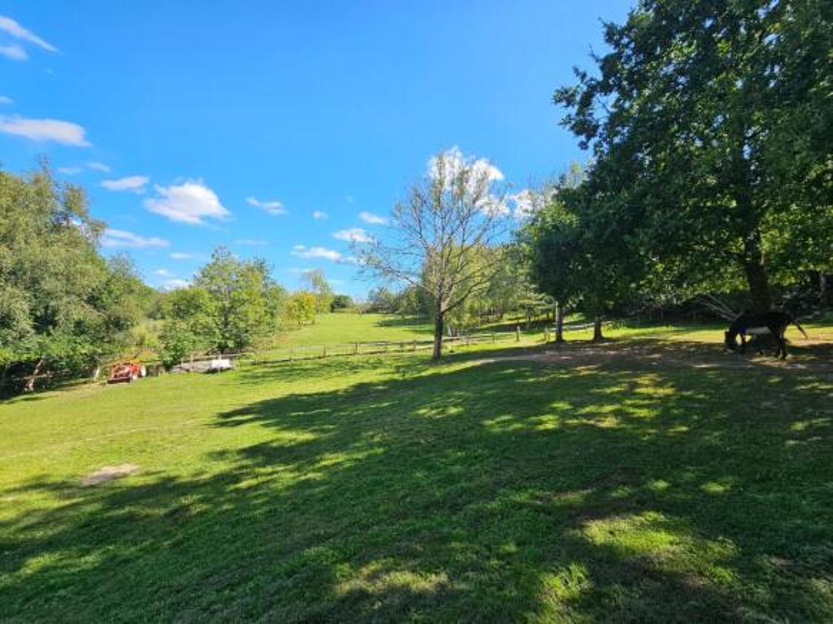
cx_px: 416
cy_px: 312
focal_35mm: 13
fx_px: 313
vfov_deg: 89.9
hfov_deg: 106.2
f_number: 2.2
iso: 50
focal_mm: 2.2
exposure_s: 1/1005
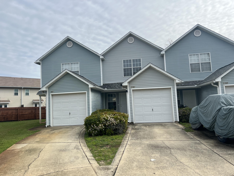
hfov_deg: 67.3
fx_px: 176
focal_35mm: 26
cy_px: 88
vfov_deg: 53.1
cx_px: 117
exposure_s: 1/4630
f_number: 1.5
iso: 50
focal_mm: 5.7
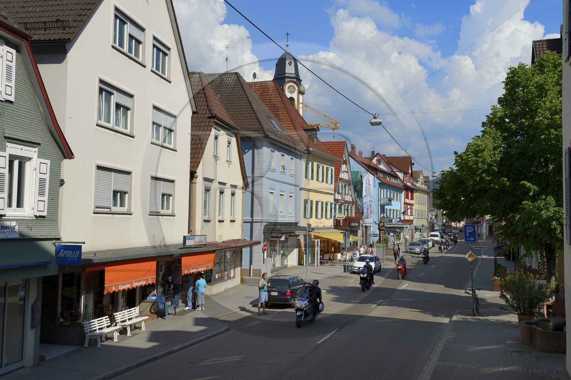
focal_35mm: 38
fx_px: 602
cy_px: 190
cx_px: 286
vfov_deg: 35.0
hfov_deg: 50.7
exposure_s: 1/320
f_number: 10
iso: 200
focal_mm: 38
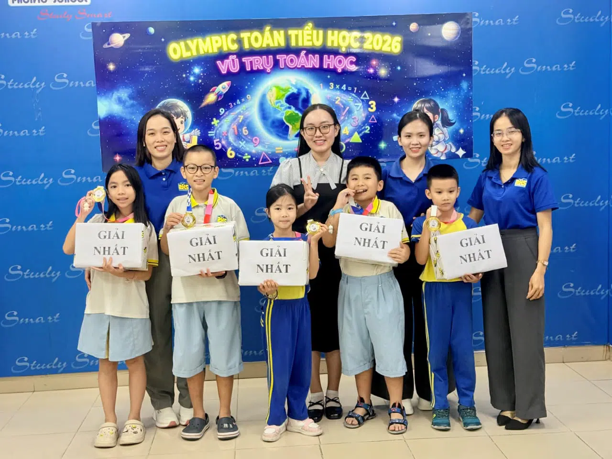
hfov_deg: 39.7
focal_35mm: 48
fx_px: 849
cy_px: 230
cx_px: 306
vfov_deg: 30.3
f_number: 1.78
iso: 160
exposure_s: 1/100
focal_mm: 6.76
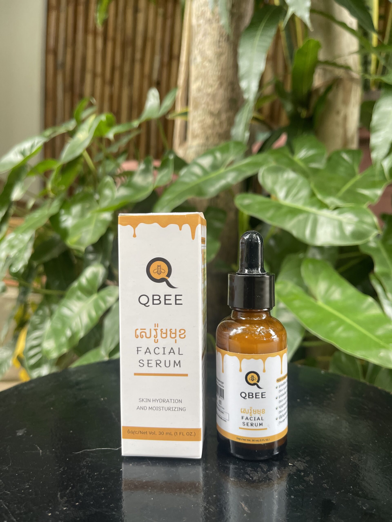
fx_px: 393
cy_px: 261
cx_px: 196
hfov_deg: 53.1
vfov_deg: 67.3
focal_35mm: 26
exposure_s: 1/121
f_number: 1.6
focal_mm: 5.1
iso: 80
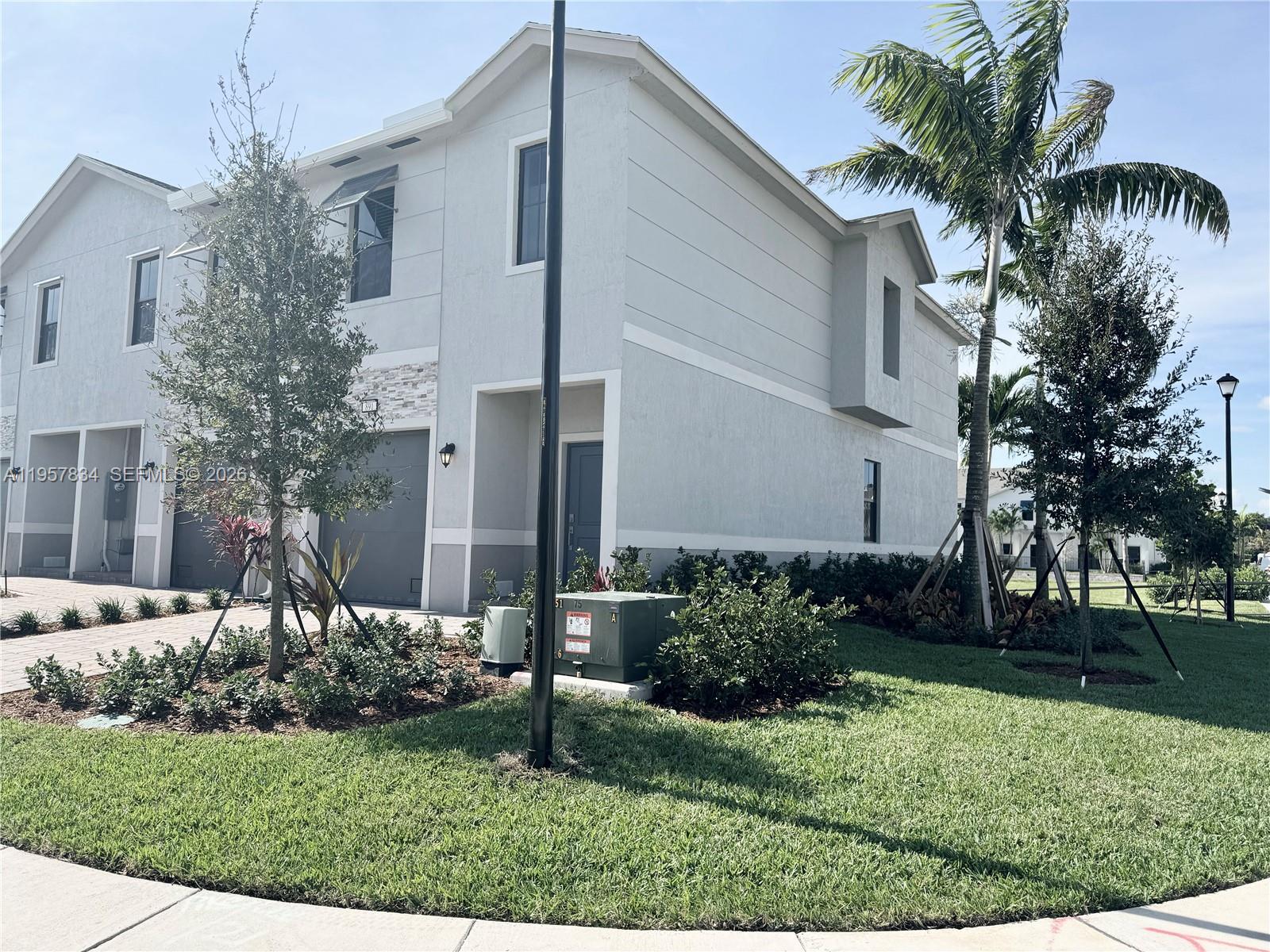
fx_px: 881
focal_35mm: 24
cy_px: 476
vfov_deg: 56.8
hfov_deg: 71.6
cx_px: 635
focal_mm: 6.76
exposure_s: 1/3597
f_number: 1.78
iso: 80
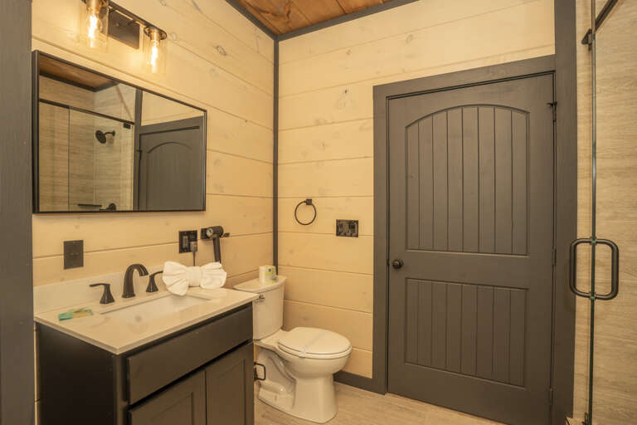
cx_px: 318
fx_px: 283
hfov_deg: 96.7
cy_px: 212
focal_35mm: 16
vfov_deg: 73.7
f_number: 8
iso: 800
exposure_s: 1/250
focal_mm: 16
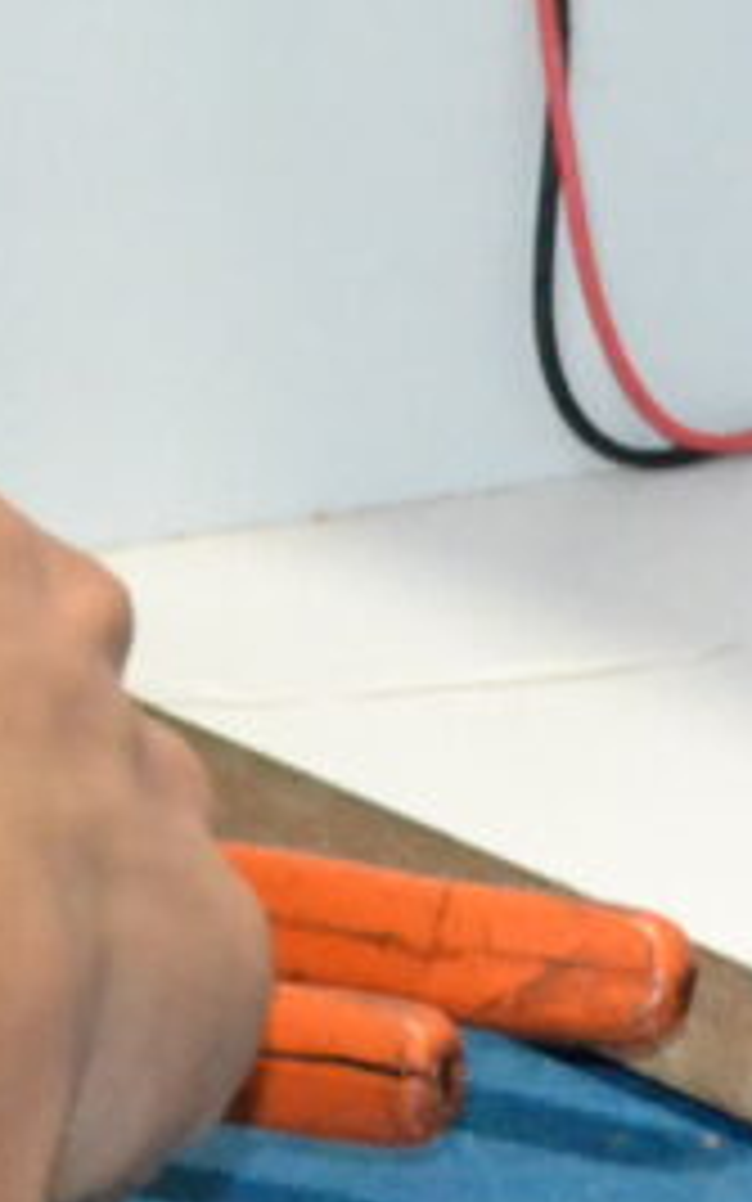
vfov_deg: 6.0
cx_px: -248
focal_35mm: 352
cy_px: 68
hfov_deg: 3.7
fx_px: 11536
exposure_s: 1/60
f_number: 4
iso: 3200
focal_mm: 32
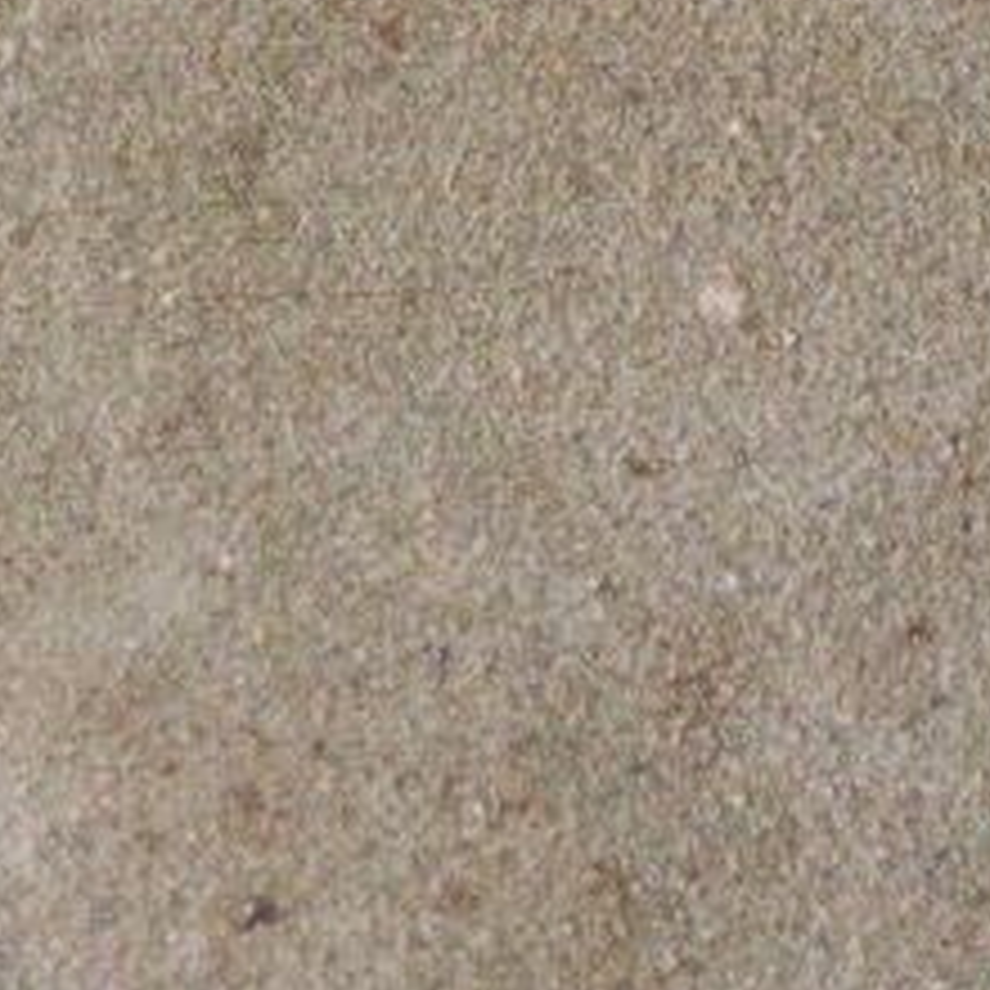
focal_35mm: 514
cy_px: 432
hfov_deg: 3.4
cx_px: -104
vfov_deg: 3.4
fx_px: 16631
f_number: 3.5
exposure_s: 1/160
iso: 200
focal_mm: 50.69
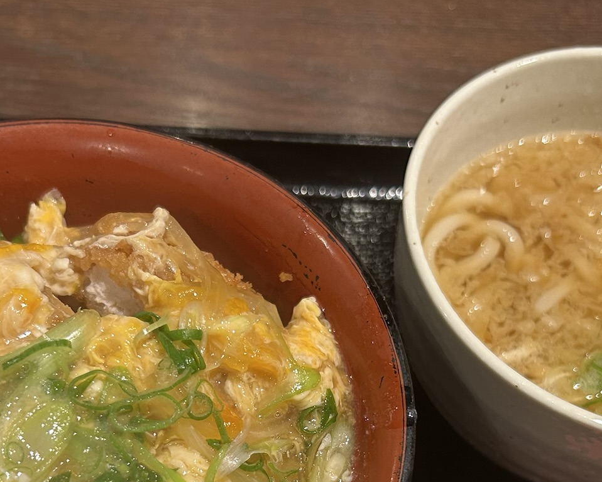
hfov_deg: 35.3
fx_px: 944
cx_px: 266
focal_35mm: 53
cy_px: 460
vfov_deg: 27.3
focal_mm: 5.7
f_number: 1.5
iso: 125
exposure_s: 1/60
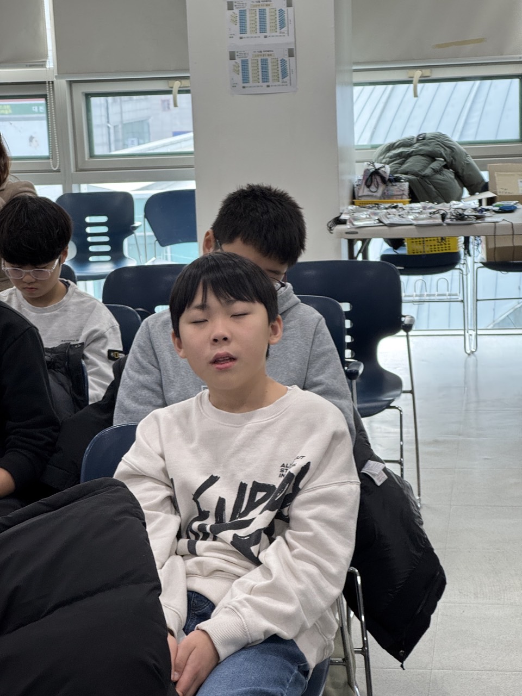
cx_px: 261
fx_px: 1548
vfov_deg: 25.3
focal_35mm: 77
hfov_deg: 19.1
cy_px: 348
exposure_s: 1/60
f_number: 2.8
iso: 125
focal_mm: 9
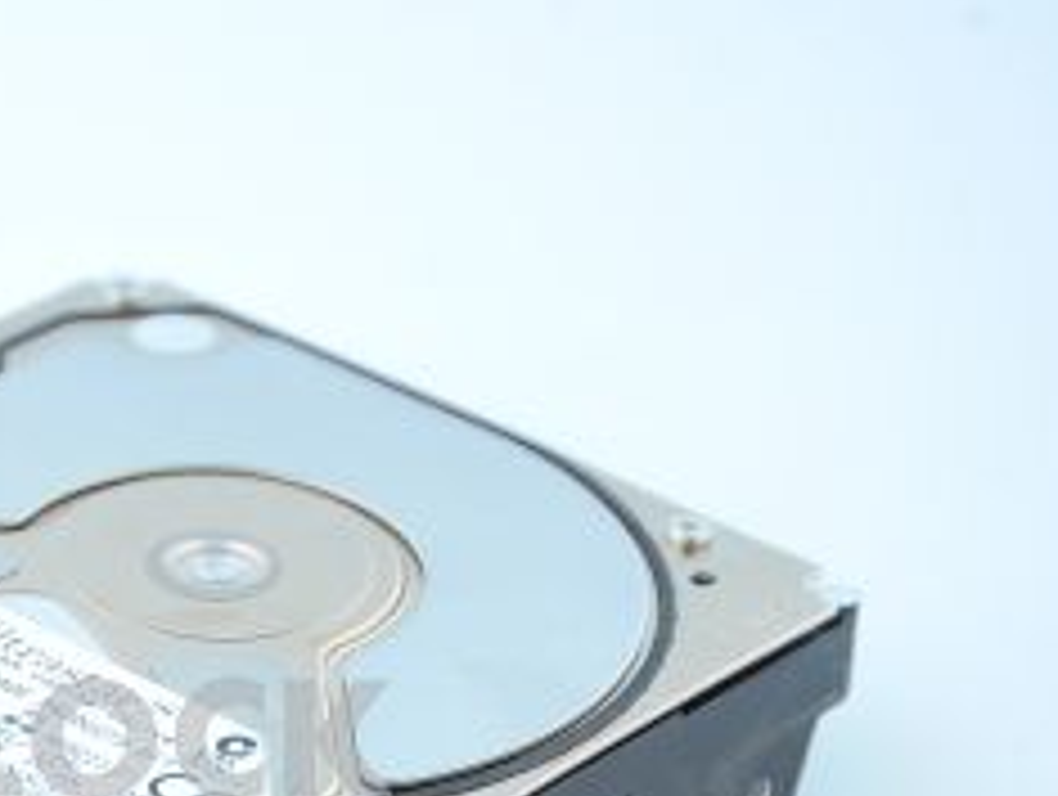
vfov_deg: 7.8
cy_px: 789
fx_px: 5847
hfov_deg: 10.2
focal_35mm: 191
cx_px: -50
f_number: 7.1
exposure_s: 1/100
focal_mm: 78
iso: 800
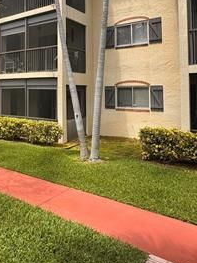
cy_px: 80
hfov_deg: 40.9
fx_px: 243
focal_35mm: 32
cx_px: 22
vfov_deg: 55.2
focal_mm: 2.22
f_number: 2.2
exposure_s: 1/749
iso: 40
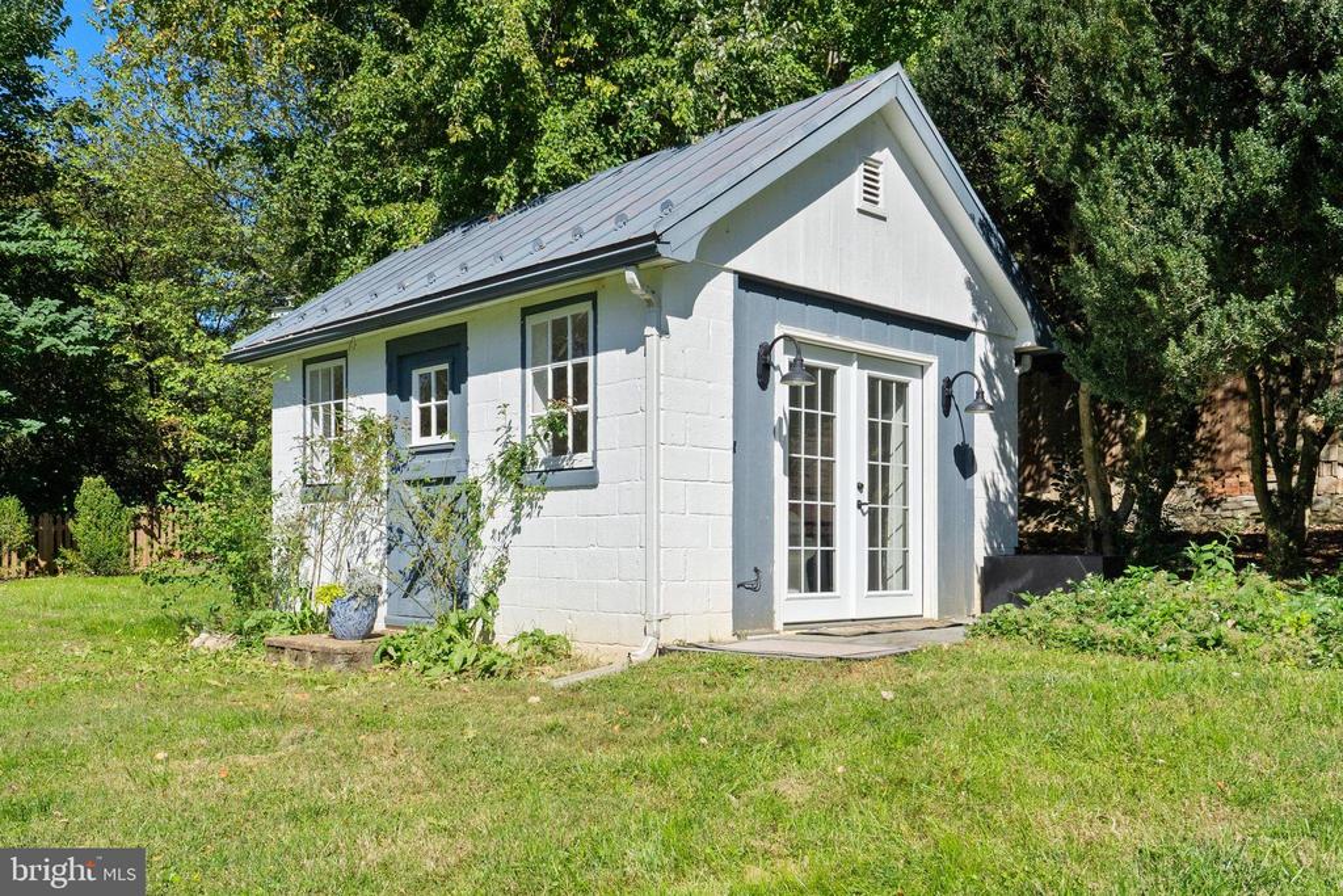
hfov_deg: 61.9
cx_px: 672
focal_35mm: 30
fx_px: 1119
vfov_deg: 43.6
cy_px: 448
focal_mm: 20
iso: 800
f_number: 8
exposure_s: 1/3200
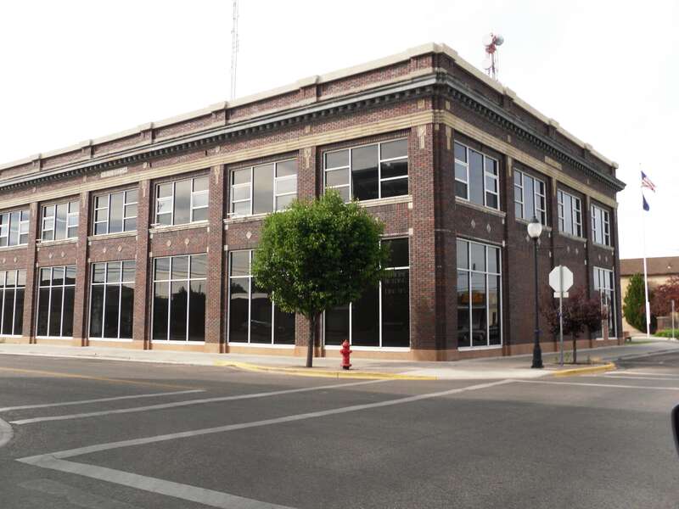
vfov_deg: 32.2
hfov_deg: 42.1
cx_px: 340
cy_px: 254
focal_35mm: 45
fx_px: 883
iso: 80
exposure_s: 1/79
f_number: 8.2
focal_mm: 6.3
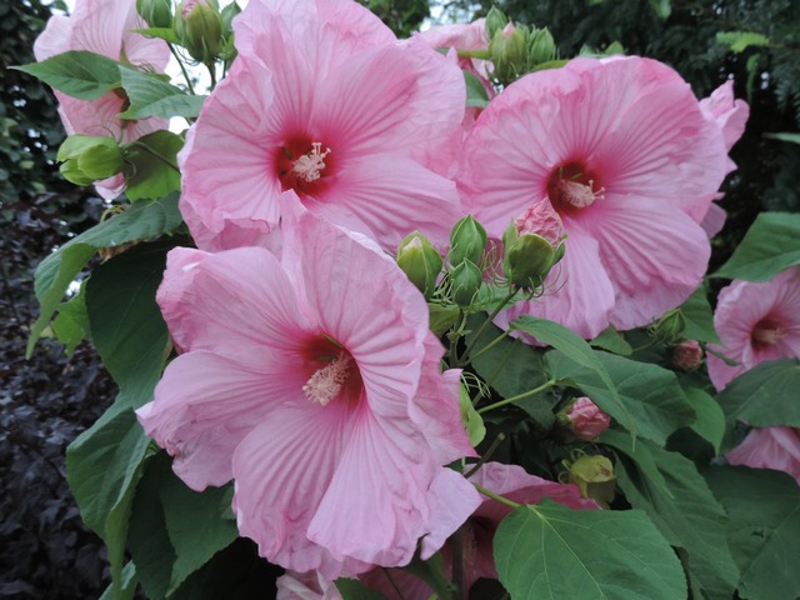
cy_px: 300
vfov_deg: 40.7
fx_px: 809
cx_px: 400
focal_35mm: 35
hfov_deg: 52.6
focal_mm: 6.2
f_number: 3.3
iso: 140
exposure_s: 1/50
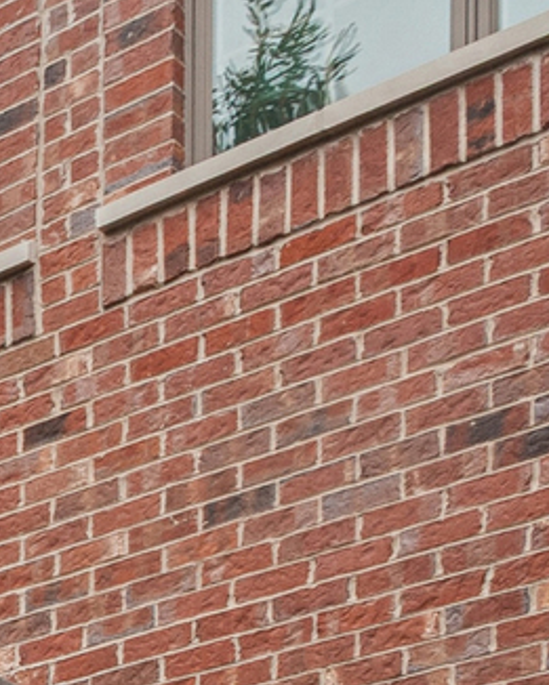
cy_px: 704
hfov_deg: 10.1
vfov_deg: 16.7
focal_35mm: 112
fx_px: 2274
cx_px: -1101
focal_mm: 24
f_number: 8
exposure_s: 1/30
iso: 400
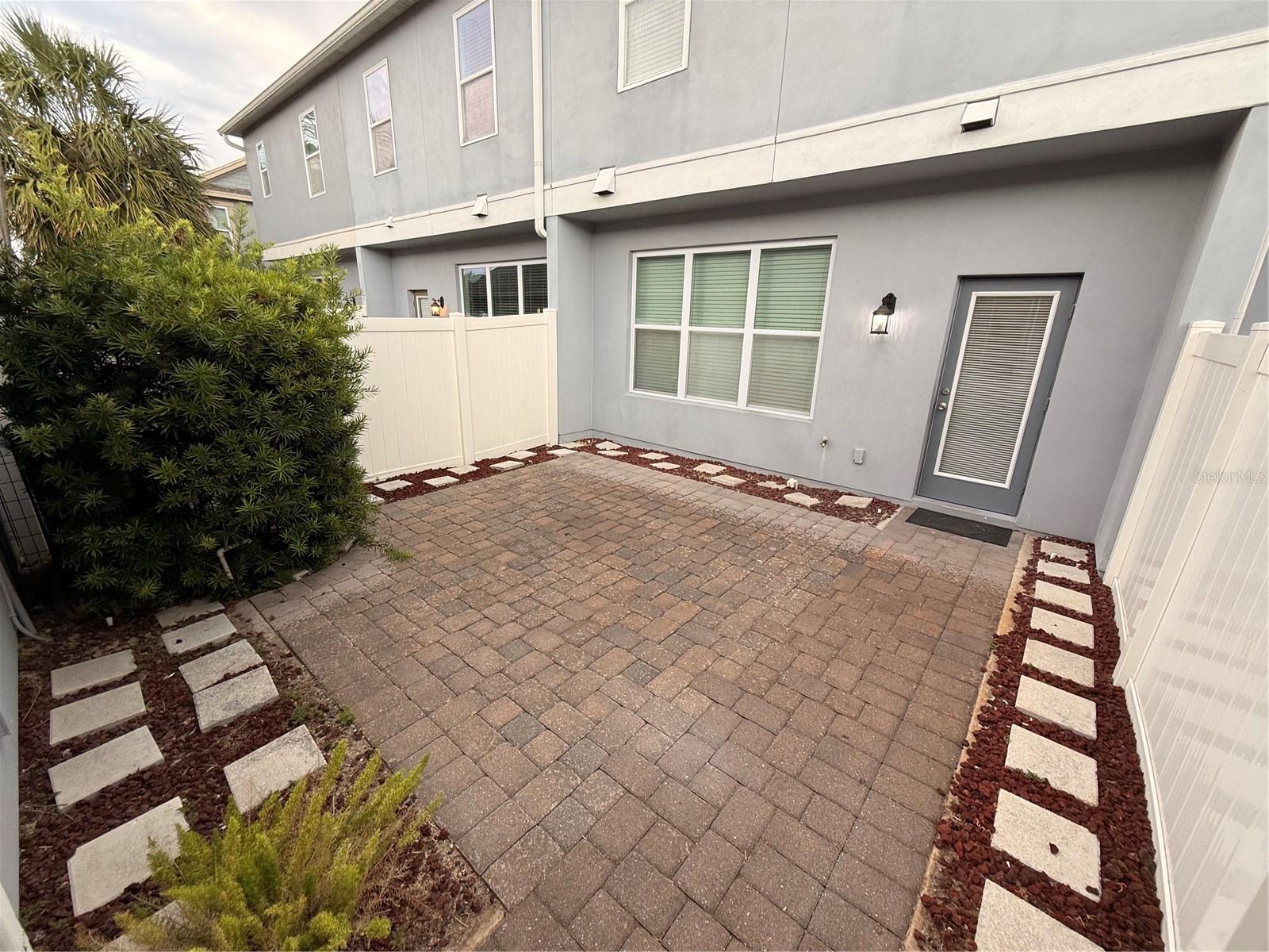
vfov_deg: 85.7
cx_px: 634
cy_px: 476
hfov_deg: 102.1
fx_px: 513
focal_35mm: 14
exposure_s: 1/99
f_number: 2.2
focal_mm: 2.22
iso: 50
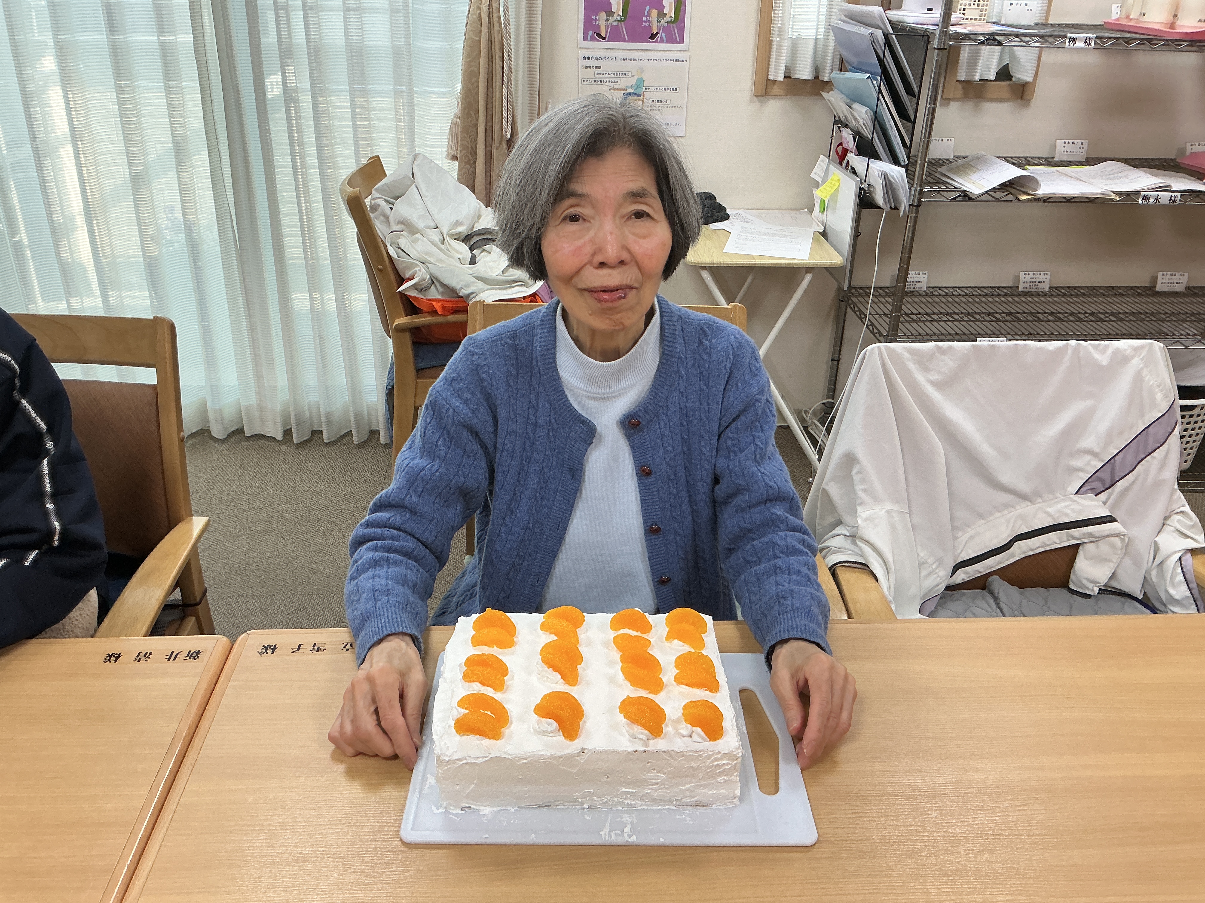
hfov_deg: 61.7
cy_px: 452
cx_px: 602
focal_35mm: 29
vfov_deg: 48.2
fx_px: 1010
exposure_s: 1/120
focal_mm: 3
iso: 64
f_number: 1.8
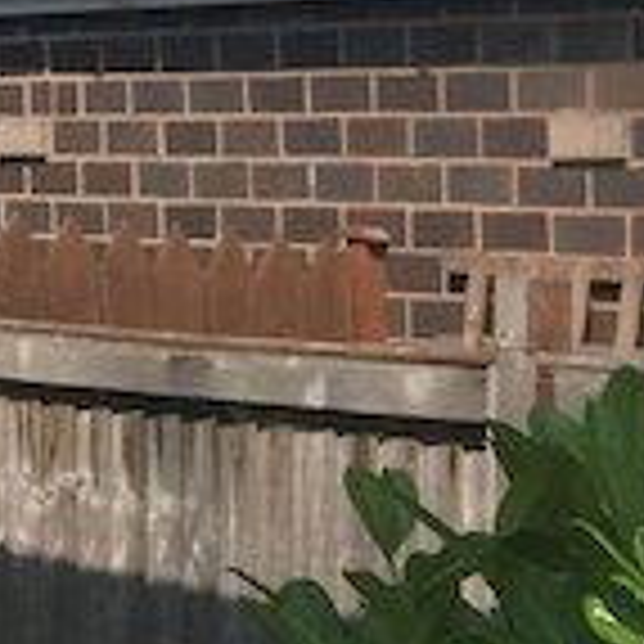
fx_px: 3010
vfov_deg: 11.5
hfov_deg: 11.0
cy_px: 1063
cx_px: 1347
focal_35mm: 143
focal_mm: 4.15
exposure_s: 1/1115
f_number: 2.2
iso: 25
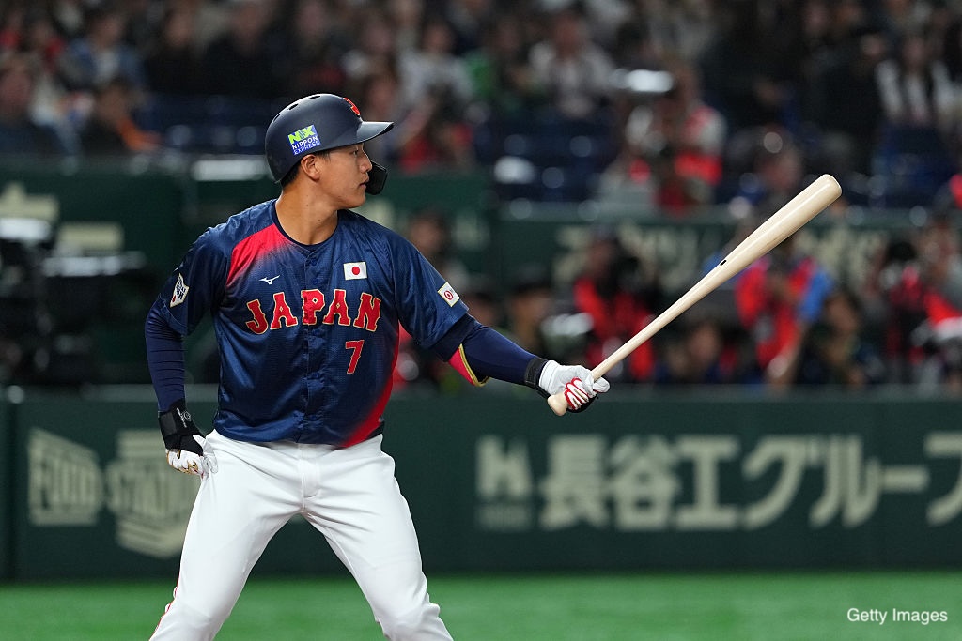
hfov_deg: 4.6
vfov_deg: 3.1
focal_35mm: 450
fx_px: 12026
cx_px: 481
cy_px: 320
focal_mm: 300
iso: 2500
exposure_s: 1/1250
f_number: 2.8
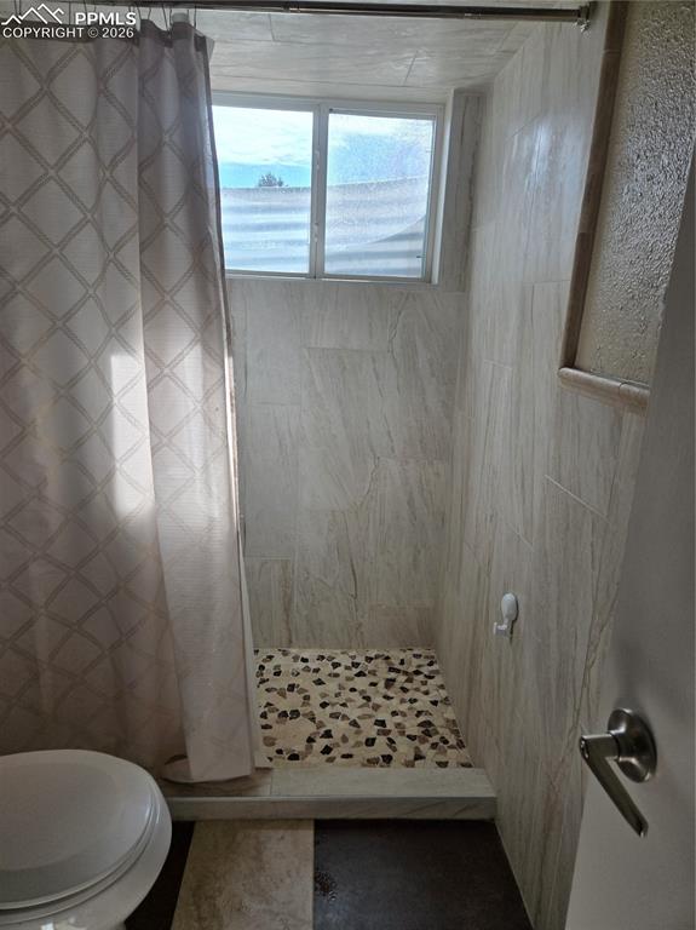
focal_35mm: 23
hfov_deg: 58.8
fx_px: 617
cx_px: 348
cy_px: 465
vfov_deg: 74.0
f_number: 1.8
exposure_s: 1/1222
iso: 80
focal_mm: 5.4
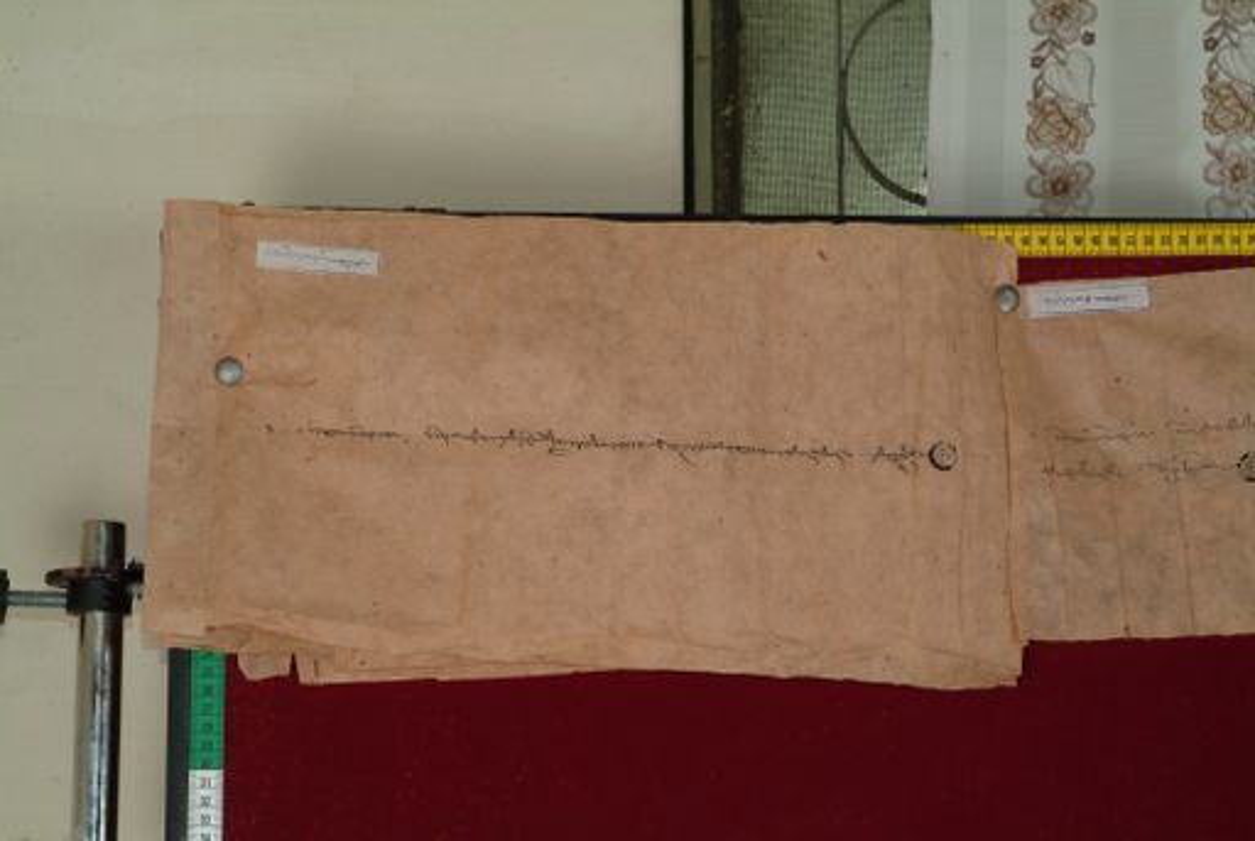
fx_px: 3090
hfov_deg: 23.0
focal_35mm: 88
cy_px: 420
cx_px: 628
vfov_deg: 15.5
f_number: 13
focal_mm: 59
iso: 160
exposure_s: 1/20
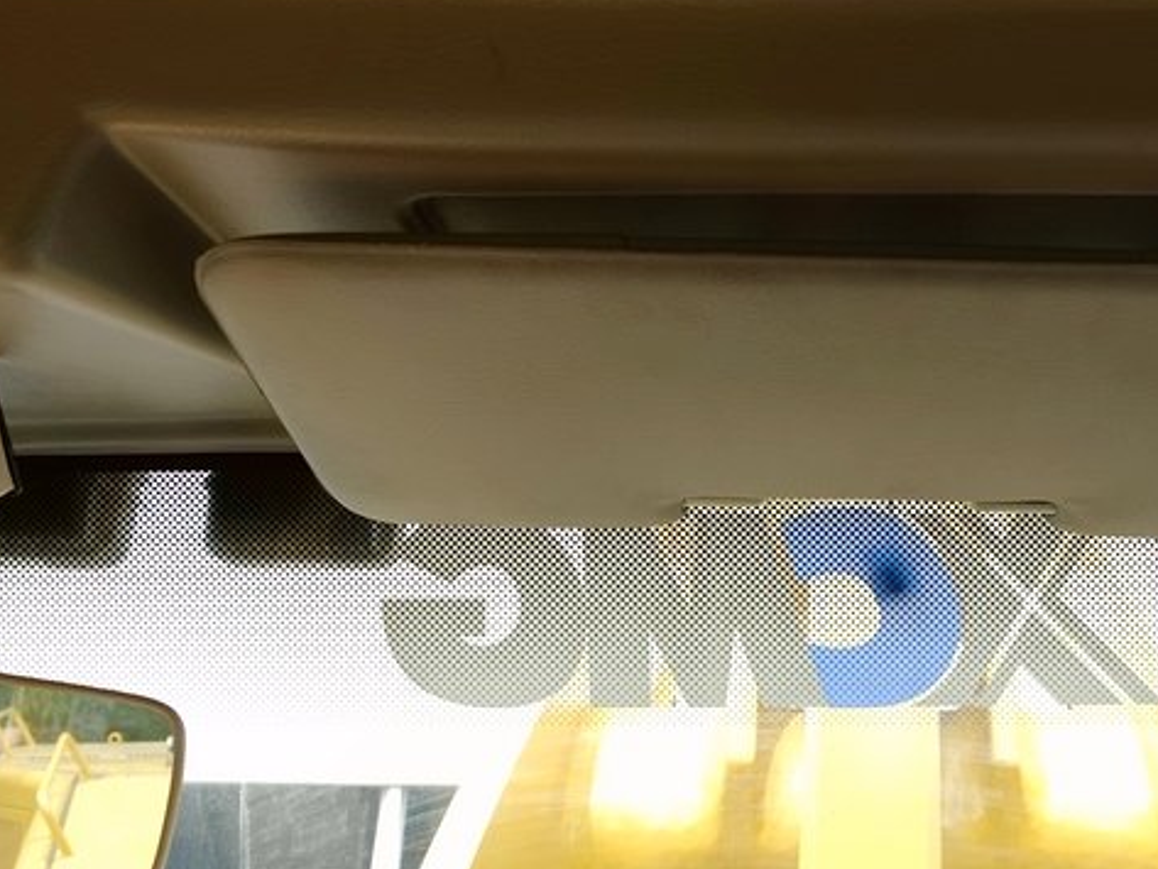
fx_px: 1305
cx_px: 874
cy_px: 464
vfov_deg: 36.8
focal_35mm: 39
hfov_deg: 46.1
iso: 100
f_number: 5
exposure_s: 1/85
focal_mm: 16
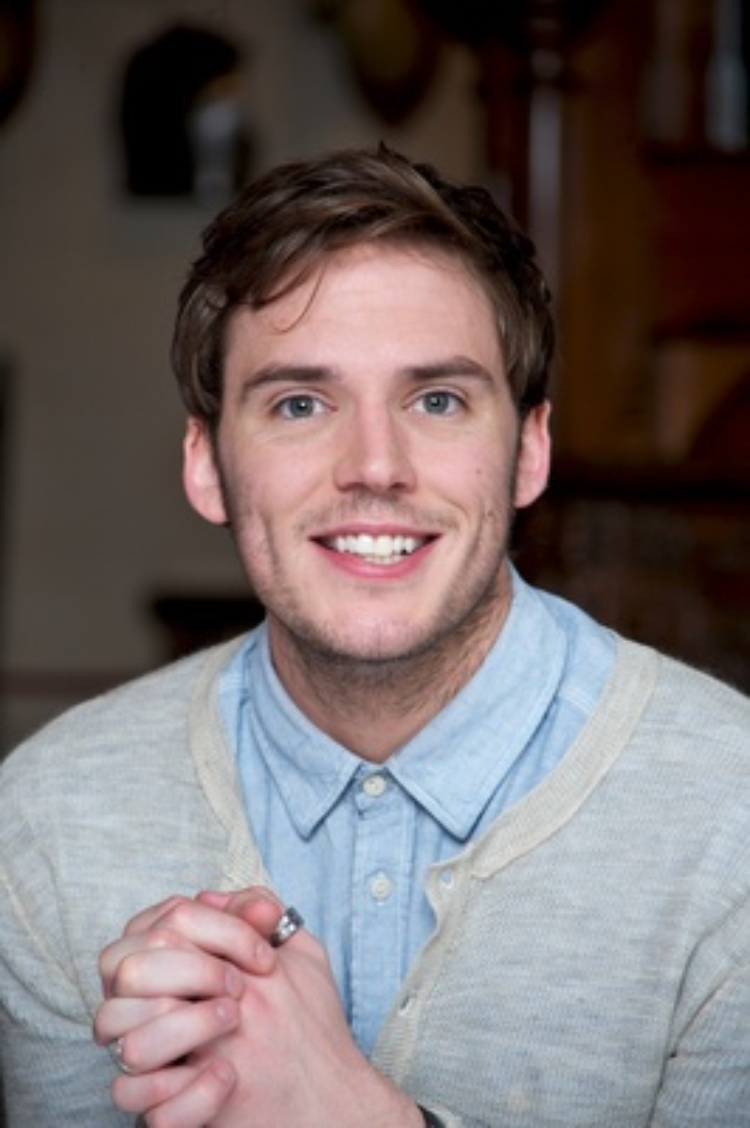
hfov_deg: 6.9
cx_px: 375
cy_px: 564
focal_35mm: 200
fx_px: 6260
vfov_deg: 10.3
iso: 800
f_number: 6.3
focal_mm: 200
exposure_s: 1/60
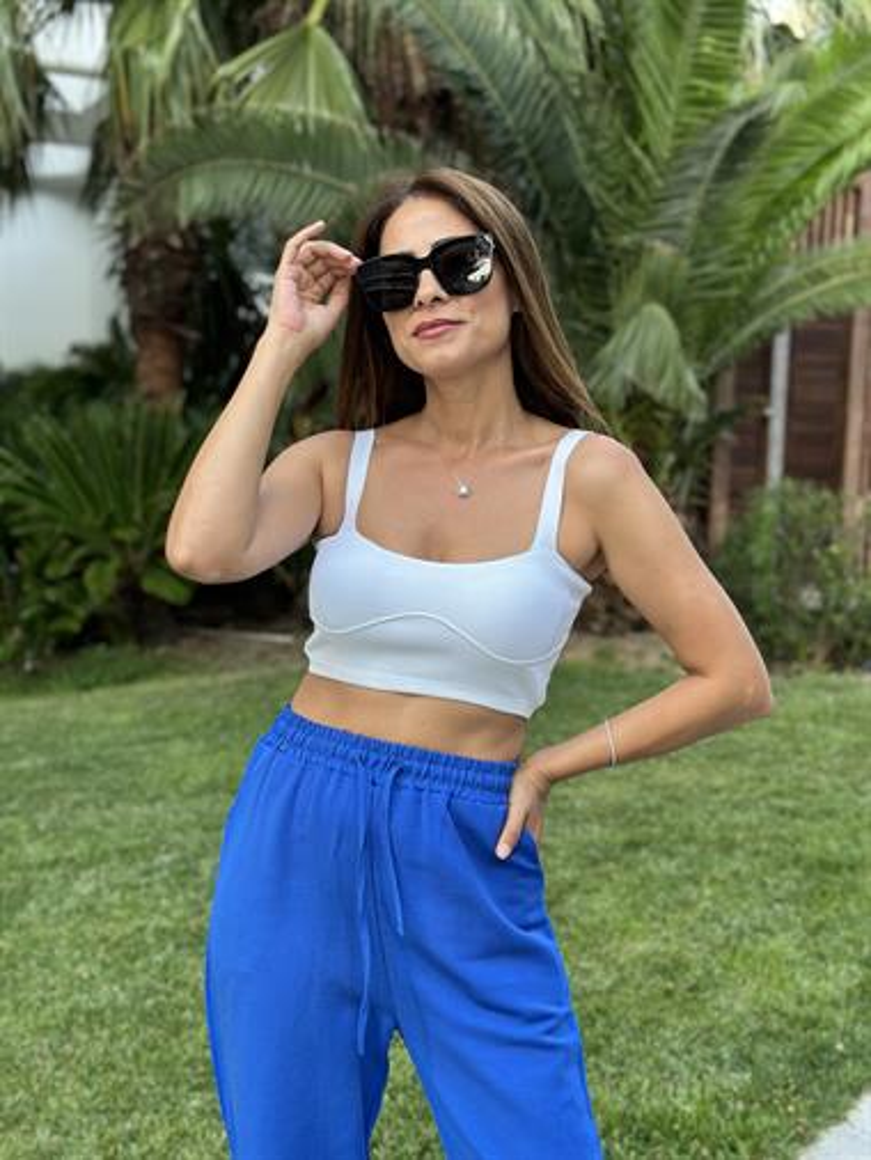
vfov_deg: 39.6
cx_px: 436
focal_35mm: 48
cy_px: 580
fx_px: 1609
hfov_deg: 30.3
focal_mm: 6.86
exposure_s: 1/334
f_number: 1.78
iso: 80
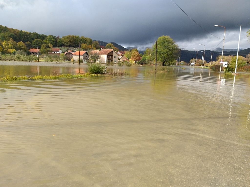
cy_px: 94
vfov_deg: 53.1
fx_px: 188
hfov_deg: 67.3
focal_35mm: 26
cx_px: 125
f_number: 1.7
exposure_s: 1/759
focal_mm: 3.93
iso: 40
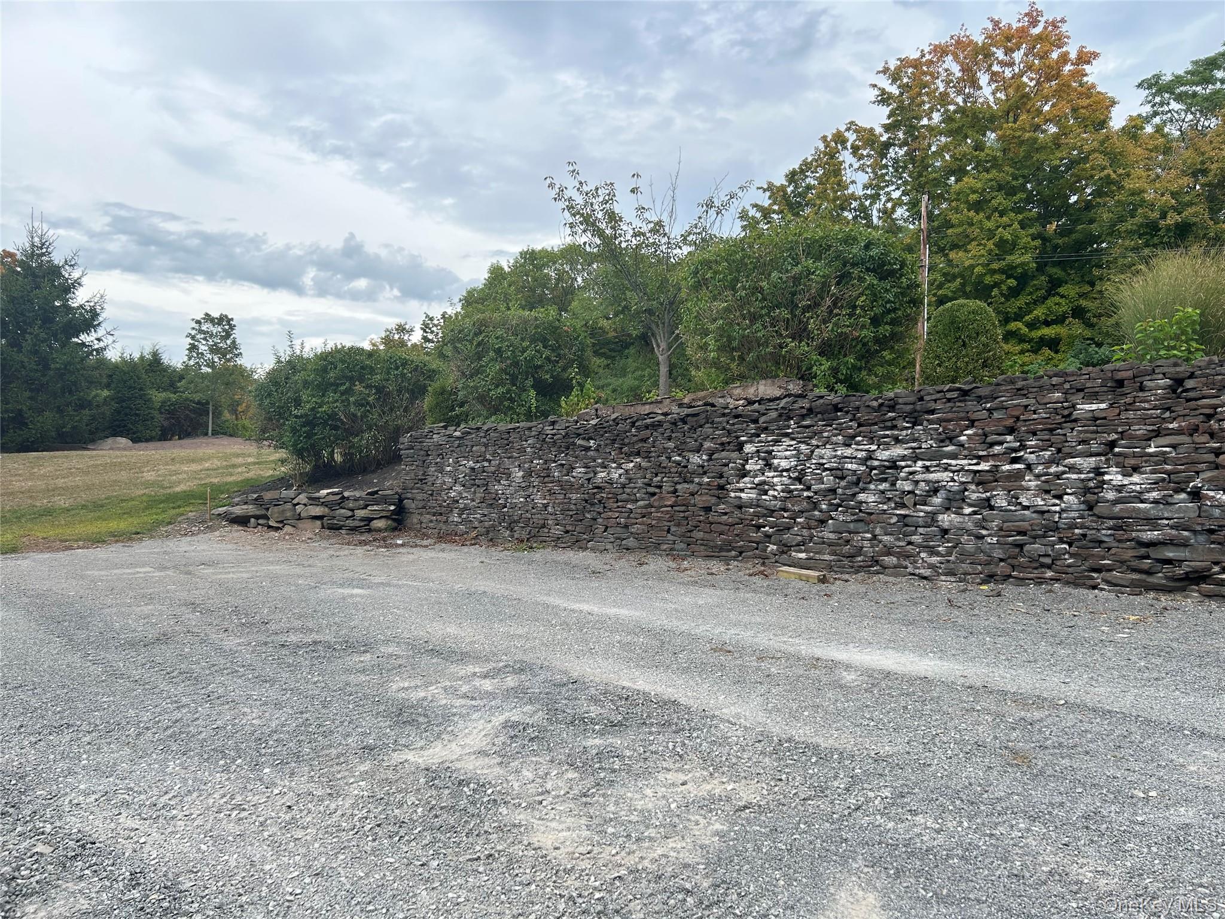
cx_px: 612
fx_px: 920
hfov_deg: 67.3
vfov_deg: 53.1
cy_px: 460
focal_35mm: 26
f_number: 1.5
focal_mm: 5.7
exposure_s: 1/521
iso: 50
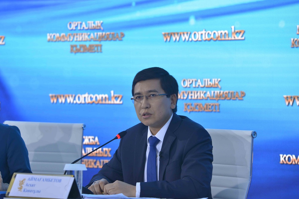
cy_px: 100
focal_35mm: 200
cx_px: 150
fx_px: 1661
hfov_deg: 10.3
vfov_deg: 6.9
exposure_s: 1/125
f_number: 5.6
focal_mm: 200
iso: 800
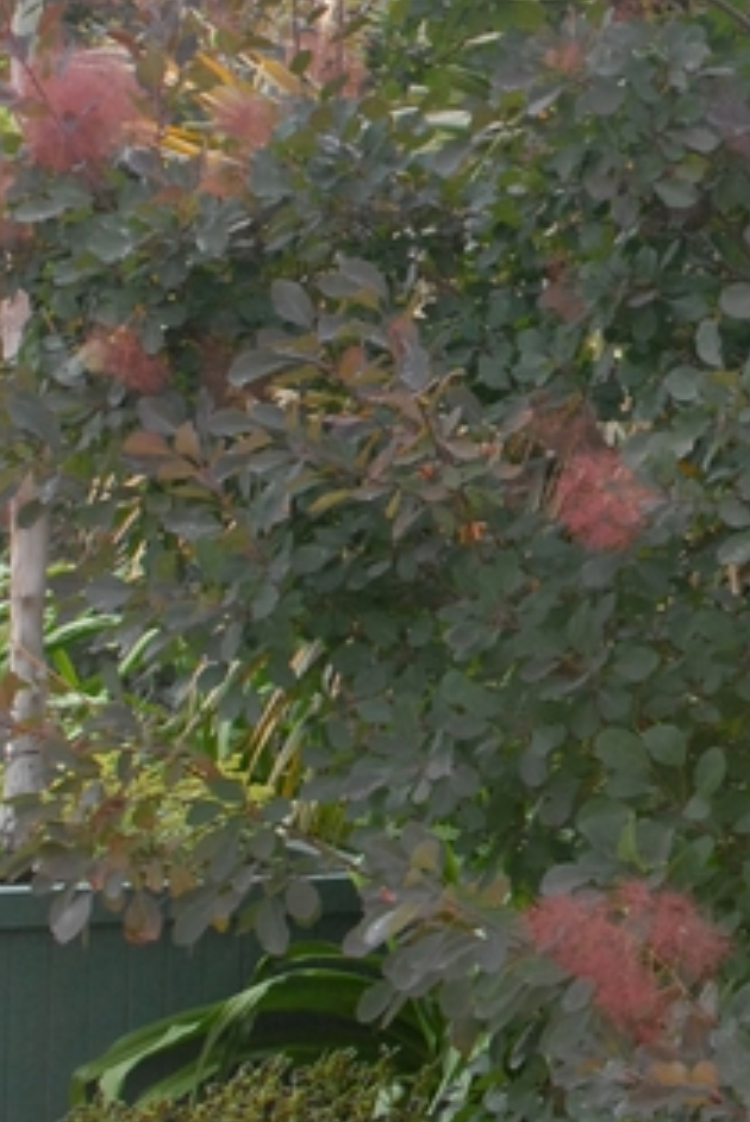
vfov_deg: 14.9
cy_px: 347
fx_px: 4272
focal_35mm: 137
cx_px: 1034
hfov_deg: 9.8
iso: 400
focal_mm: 28
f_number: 7.1
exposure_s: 1/180
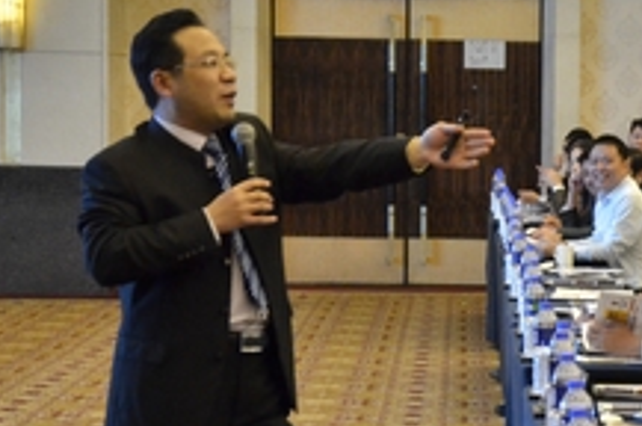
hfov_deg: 9.8
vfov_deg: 6.6
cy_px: 342
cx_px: 716
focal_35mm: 207
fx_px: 3686
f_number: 5
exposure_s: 1/100
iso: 1800
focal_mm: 50
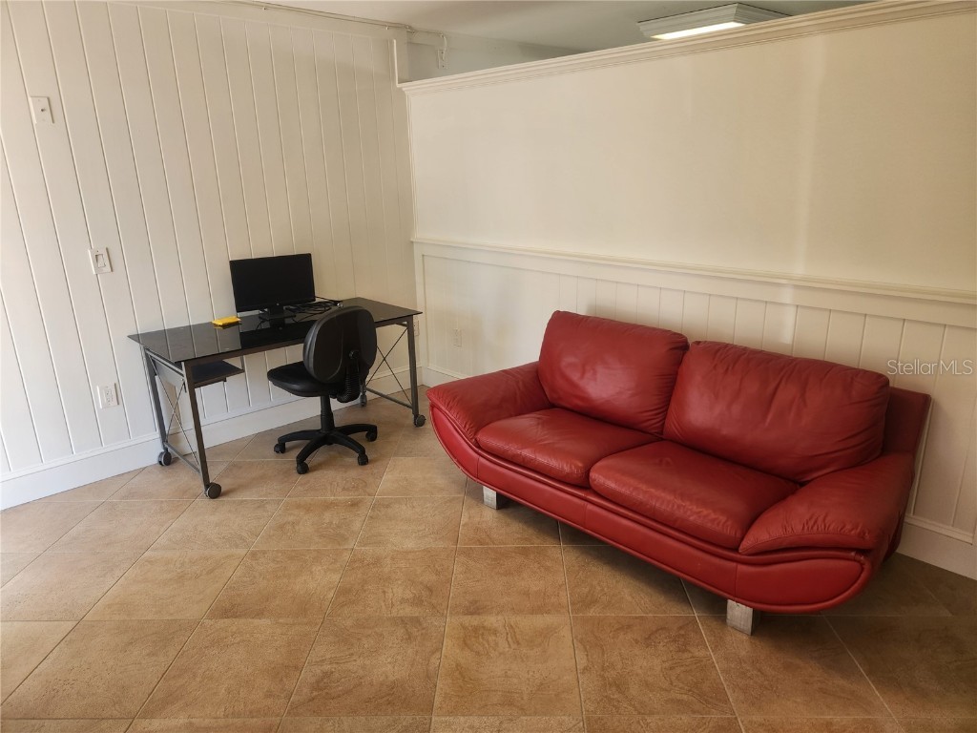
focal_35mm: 23
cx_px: 488
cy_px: 366
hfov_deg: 73.9
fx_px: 649
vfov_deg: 58.9
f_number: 1.8
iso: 40
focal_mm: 5.4
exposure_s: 1/120
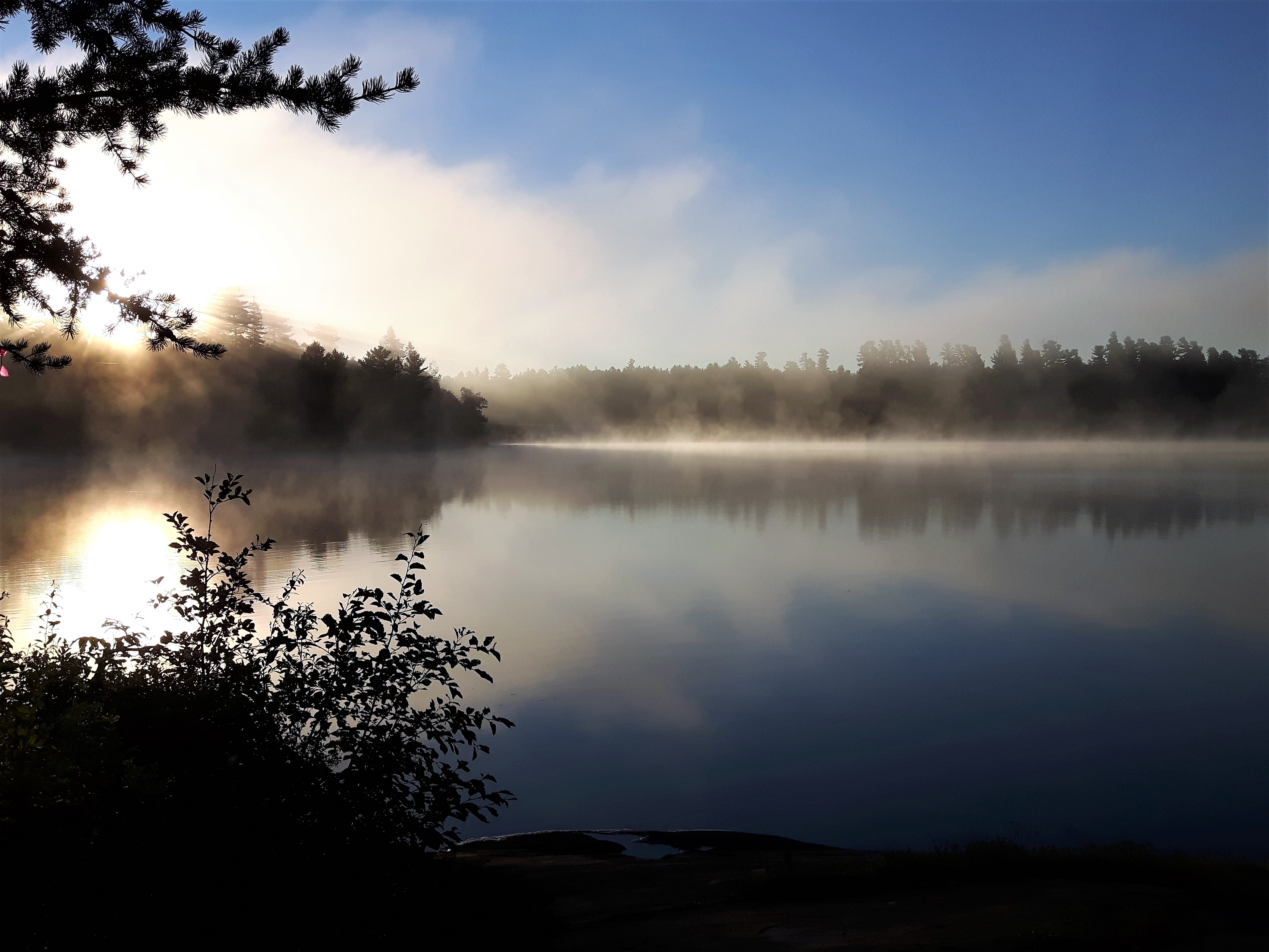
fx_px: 1136
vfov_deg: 45.4
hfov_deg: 58.4
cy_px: 476
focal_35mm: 31
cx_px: 634
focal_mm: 3.7
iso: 40
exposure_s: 1/2500
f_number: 1.9
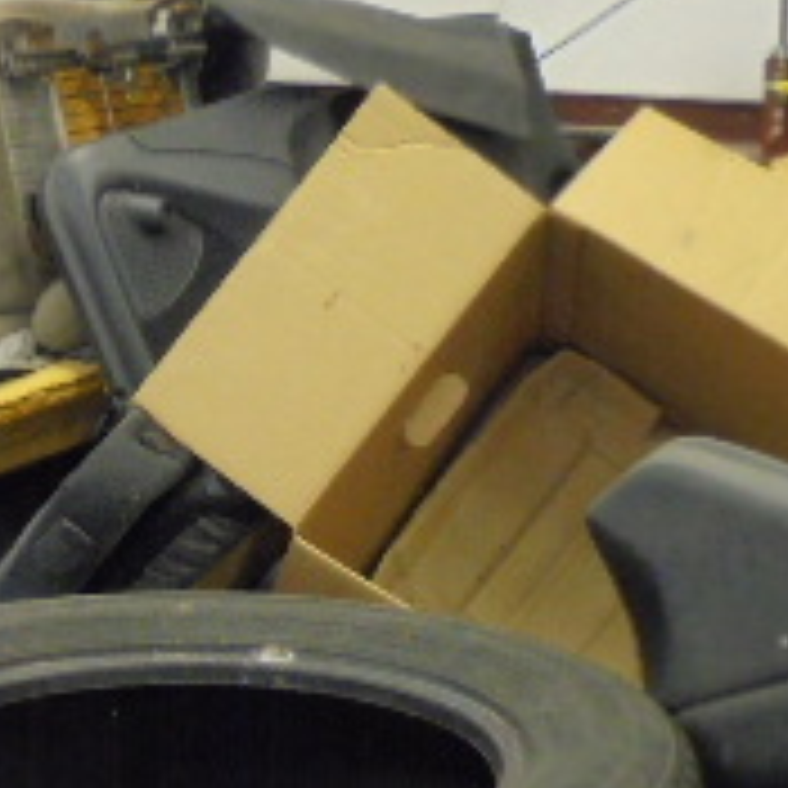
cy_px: 509
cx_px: 176
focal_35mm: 84
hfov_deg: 20.4
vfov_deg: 20.6
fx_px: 2163
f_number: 3.5
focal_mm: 4.6
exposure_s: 1/50
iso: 400
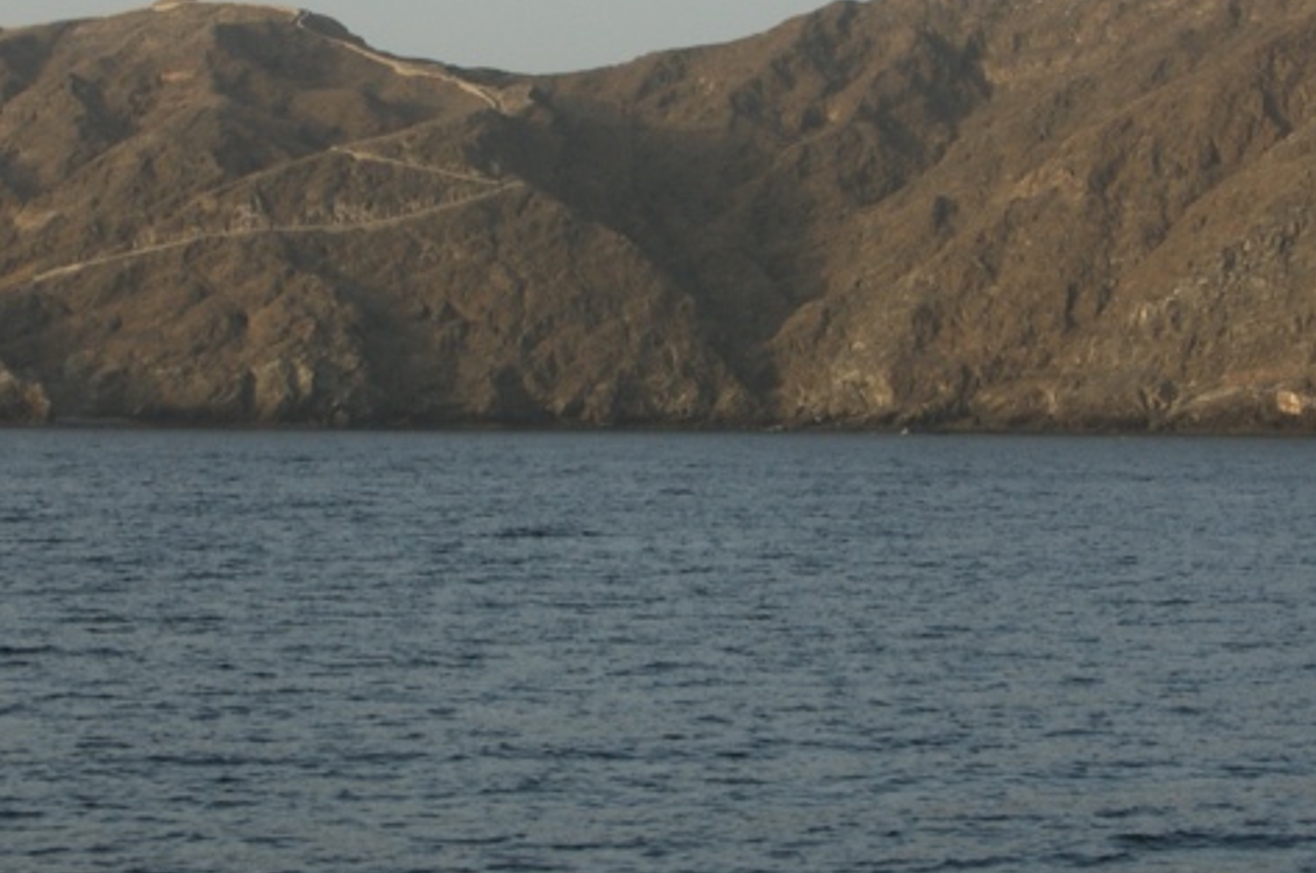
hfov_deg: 15.6
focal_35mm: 132
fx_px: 4819
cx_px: 701
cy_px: 325
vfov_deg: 10.4
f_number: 10
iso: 100
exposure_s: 1/80
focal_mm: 26
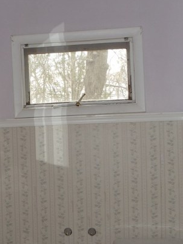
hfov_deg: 17.5
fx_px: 591
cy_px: 169
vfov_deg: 23.1
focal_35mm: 84
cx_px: 38
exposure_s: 1/30
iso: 80
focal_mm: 6
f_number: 3.5
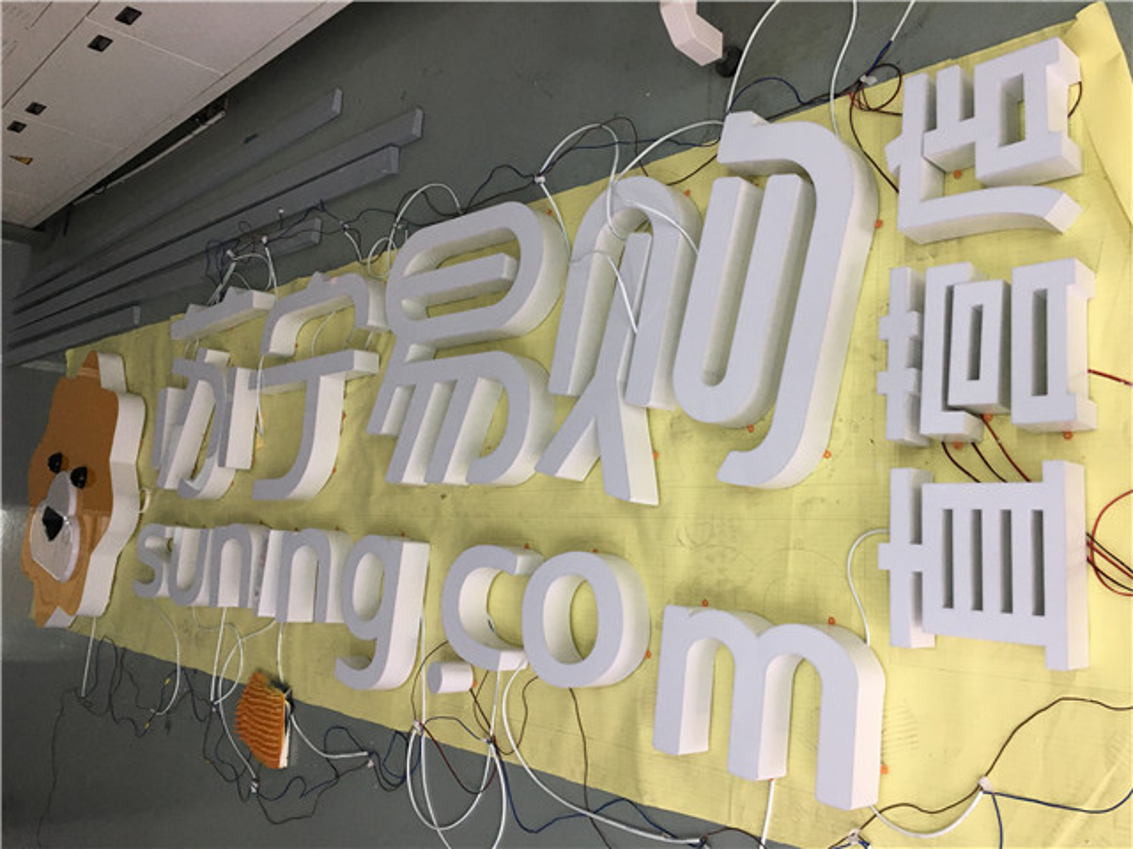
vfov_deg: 48.2
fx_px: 949
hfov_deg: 61.7
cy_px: 424
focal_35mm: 29
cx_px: 566
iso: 64
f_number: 2.2
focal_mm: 4.15
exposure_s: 1/33
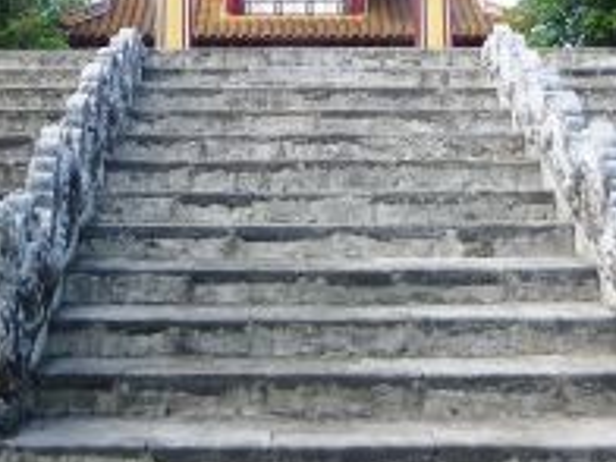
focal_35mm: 86
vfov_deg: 17.1
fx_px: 1530
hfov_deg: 22.7
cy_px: 126
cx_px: 270
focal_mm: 5.5
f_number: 2.8
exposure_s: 1/400
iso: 100
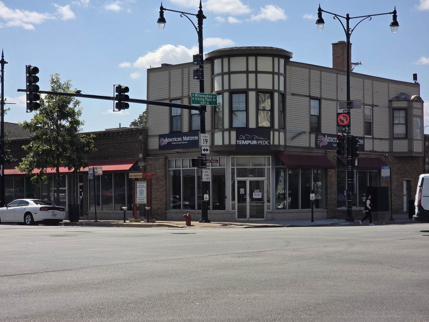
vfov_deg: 21.3
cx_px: 214
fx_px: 855
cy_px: 161
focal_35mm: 69
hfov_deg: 28.2
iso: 50
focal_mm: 7.9
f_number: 2.4
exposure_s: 1/2715
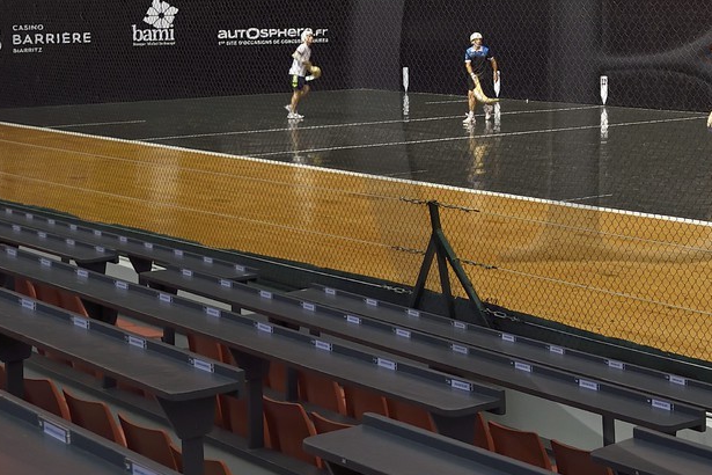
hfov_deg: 23.9
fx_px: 1543
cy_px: 73
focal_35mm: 78
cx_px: 825
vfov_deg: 17.3
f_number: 4.5
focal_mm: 30
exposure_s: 1/60
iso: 1600
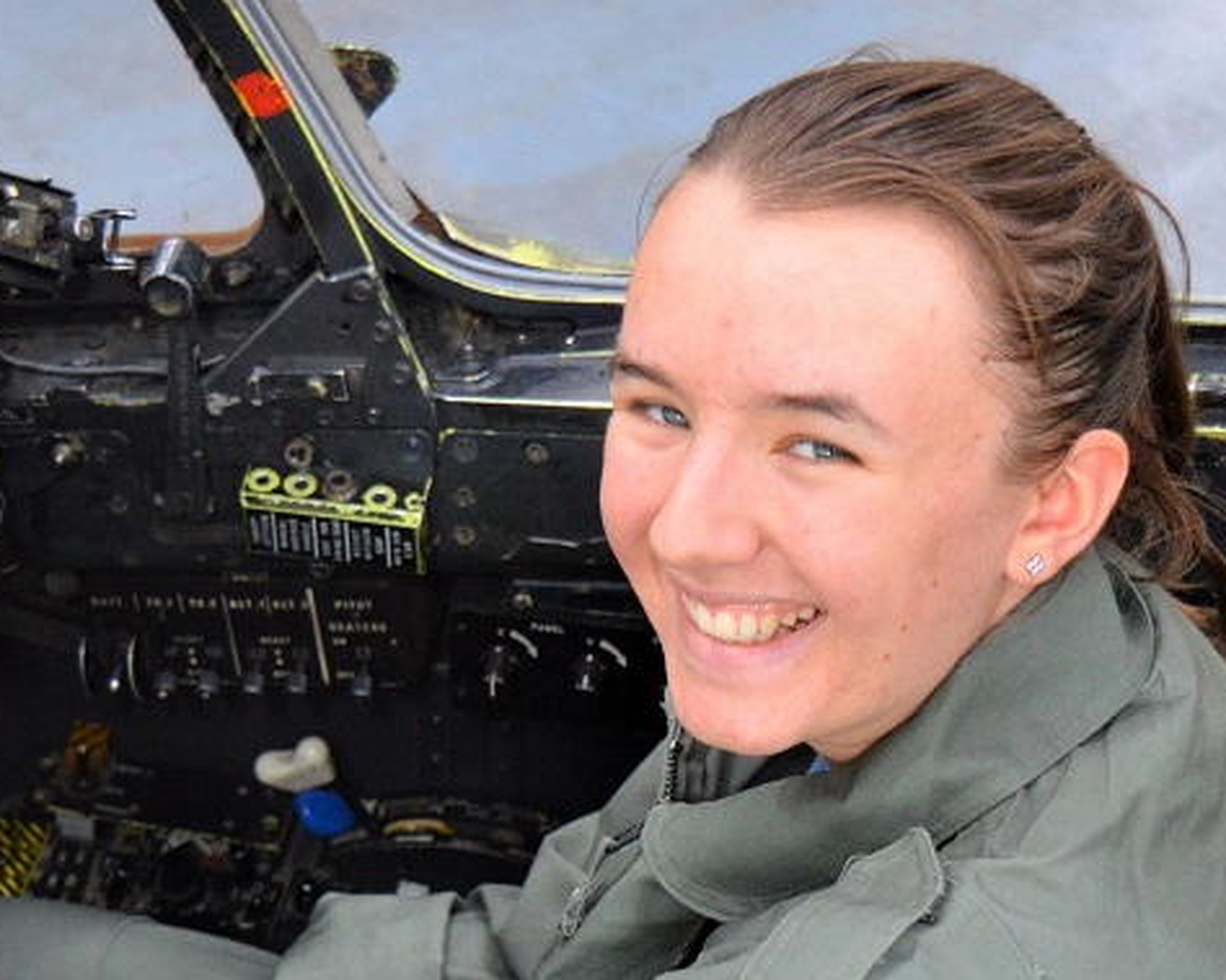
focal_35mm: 125
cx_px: 768
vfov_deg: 12.3
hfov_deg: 15.4
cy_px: 747
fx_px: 4535
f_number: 4.2
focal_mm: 28
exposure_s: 1/60
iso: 1100
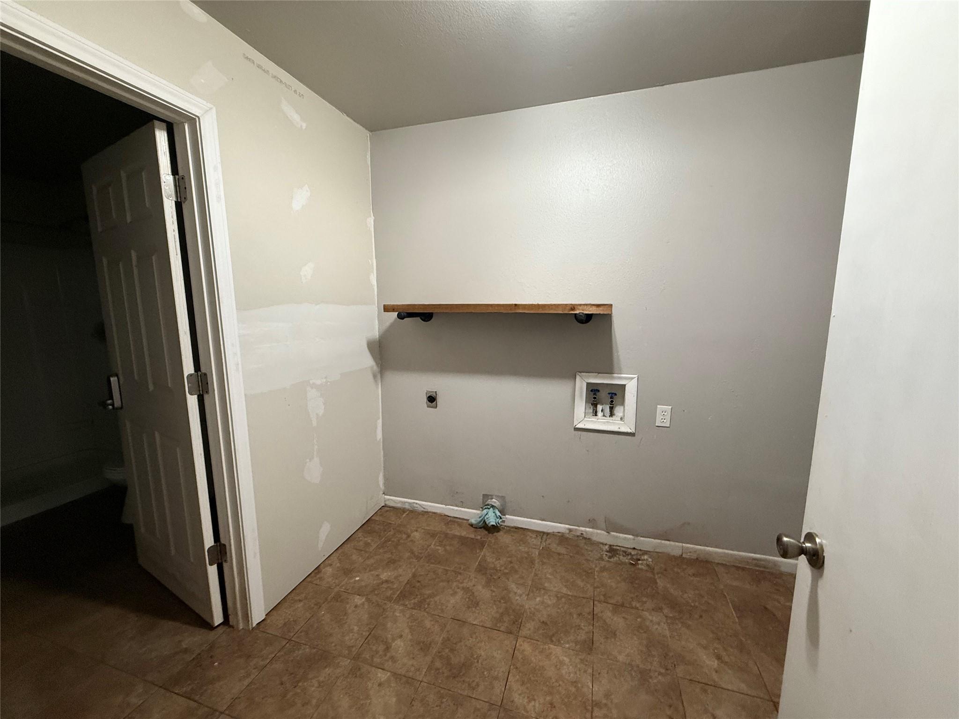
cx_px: 480
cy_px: 360
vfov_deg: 85.7
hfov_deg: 102.1
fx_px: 388
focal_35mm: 14
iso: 400
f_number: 2.2
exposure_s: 1/60
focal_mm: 2.22
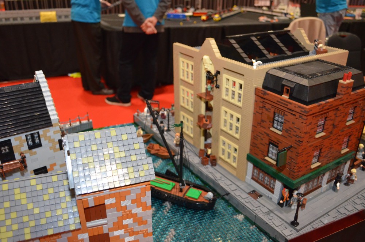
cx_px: 182
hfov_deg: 62.0
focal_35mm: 30
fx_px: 303
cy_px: 121
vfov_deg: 43.4
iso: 2500
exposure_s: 1/60
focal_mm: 20
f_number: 4
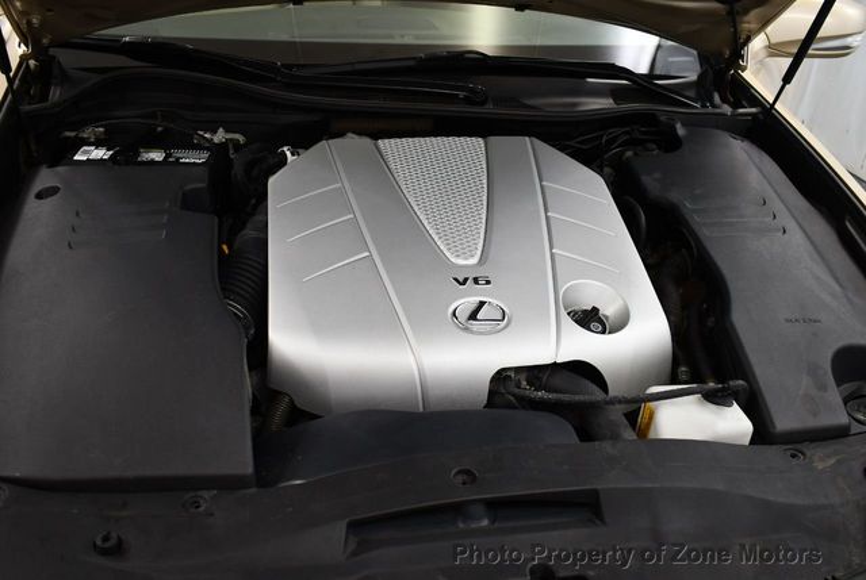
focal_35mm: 36
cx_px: 433
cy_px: 290
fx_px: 867
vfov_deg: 37.0
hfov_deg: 53.1
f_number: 3.5
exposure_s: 1/125
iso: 800
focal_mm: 18
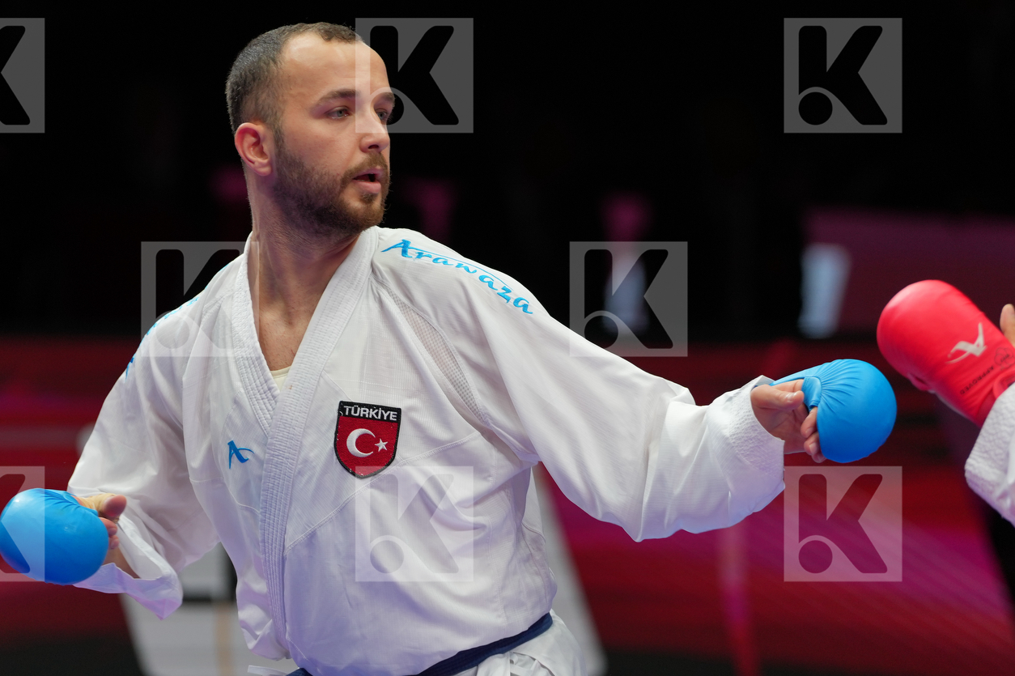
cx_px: 414
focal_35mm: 365
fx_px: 10286
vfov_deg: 3.8
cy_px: 300
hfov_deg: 5.6
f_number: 2.8
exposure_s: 1/1000
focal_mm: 191
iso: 400
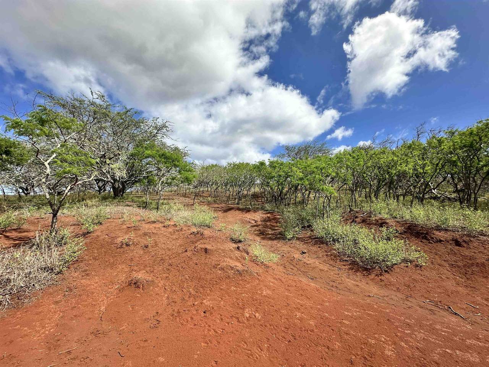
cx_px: 244
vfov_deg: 85.7
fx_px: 198
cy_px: 184
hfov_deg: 102.1
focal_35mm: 14
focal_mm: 2.22
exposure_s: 1/2506
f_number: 2.2
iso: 50
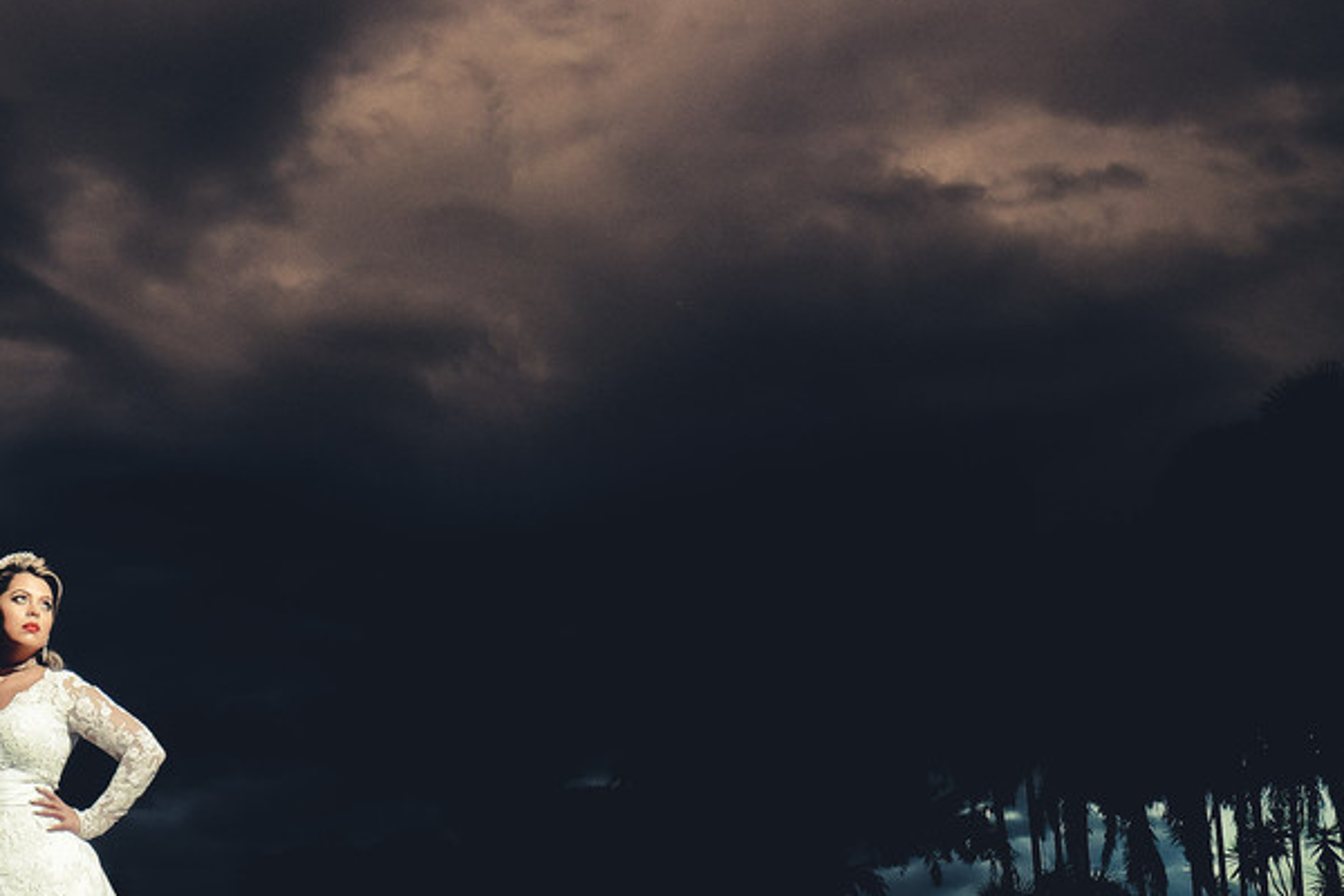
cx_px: 13
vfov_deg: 16.3
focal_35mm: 84
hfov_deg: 23.2
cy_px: 524
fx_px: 3136
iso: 500
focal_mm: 27.7
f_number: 11
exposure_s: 1/180
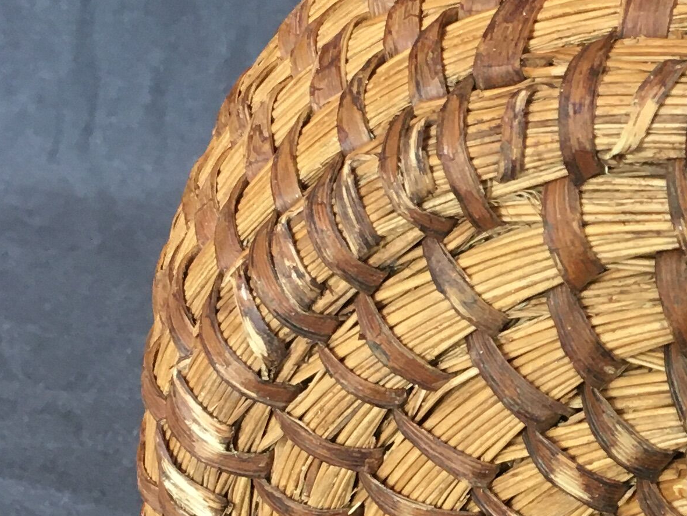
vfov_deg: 14.9
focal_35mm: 99
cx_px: 830
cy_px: 341
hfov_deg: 18.7
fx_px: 1965
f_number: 2.2
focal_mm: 4.15
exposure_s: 1/33
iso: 100
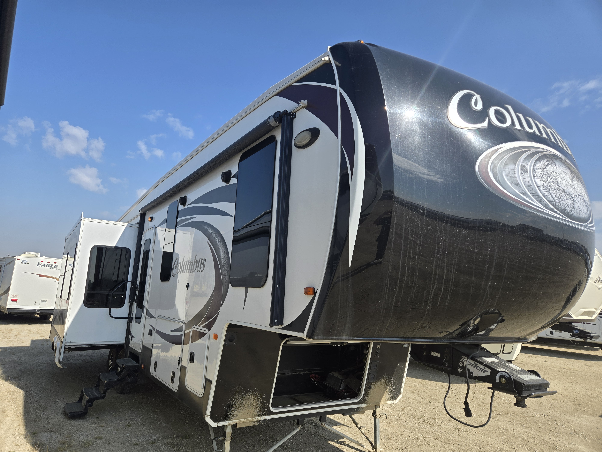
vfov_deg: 58.9
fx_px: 400
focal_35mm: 23
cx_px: 301
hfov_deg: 73.9
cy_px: 226
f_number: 1.8
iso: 40
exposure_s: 1/2921
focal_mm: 5.4
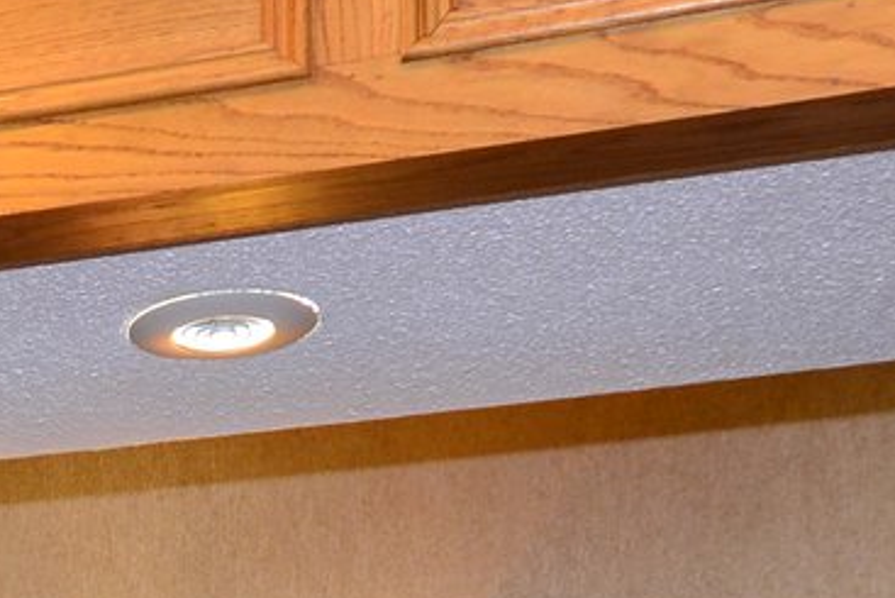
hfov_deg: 17.8
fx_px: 2706
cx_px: -215
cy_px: 1283
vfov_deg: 11.2
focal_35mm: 109
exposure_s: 1/10
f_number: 5.6
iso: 400
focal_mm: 13
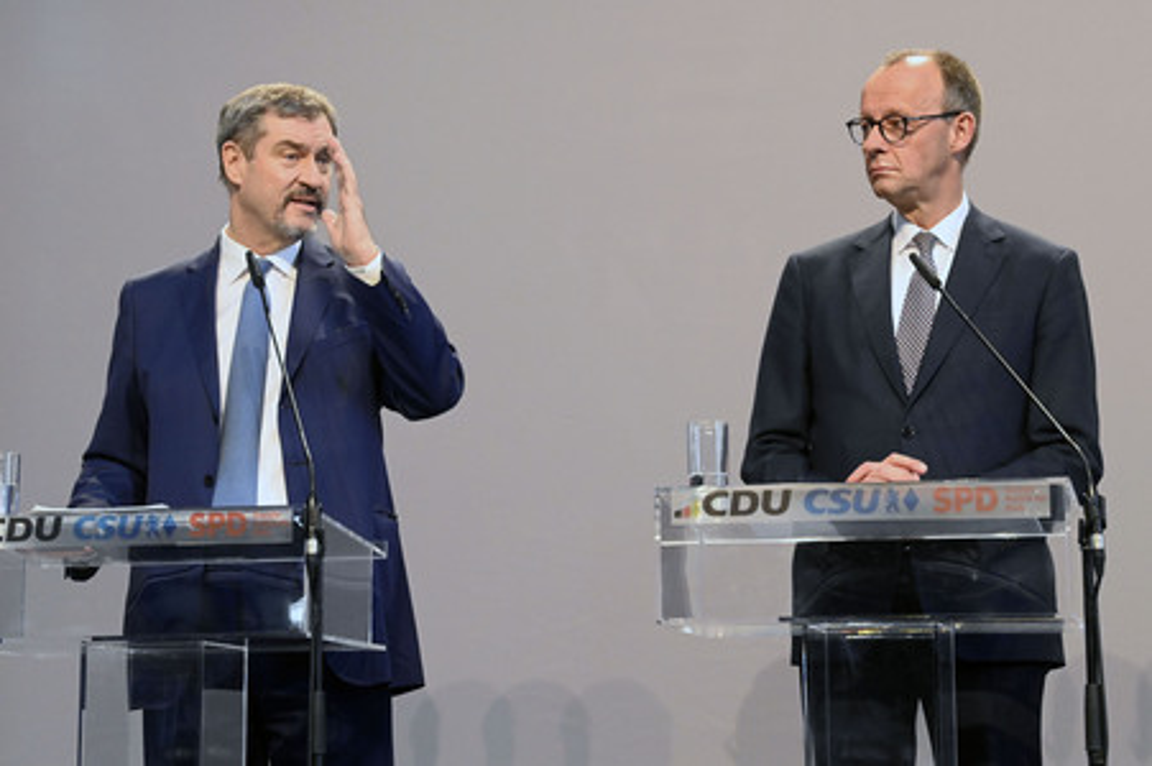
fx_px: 2942
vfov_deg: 14.8
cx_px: 576
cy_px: 383
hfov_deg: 22.2
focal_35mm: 92
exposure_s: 1/640
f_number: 8
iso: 12800
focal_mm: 92
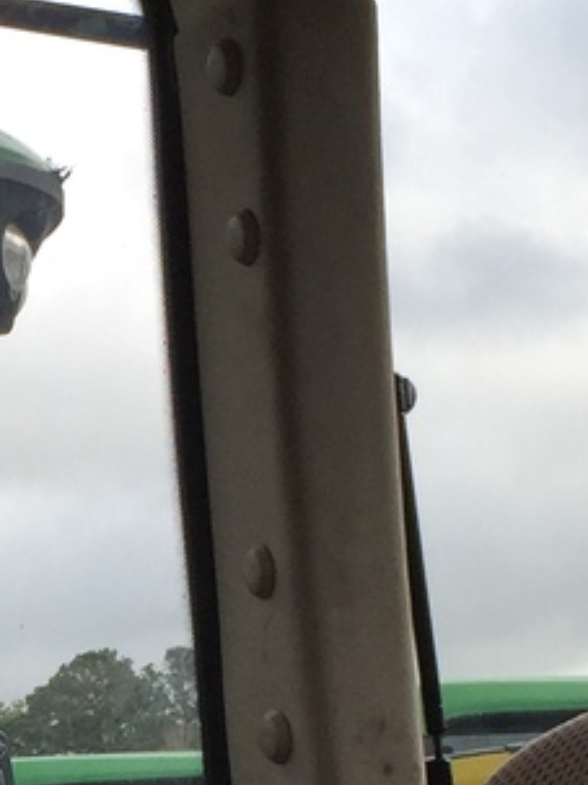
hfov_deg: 9.9
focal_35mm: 147
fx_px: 3332
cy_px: 927
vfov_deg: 13.1
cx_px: -150
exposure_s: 1/618
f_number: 2.2
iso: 32
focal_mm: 4.15
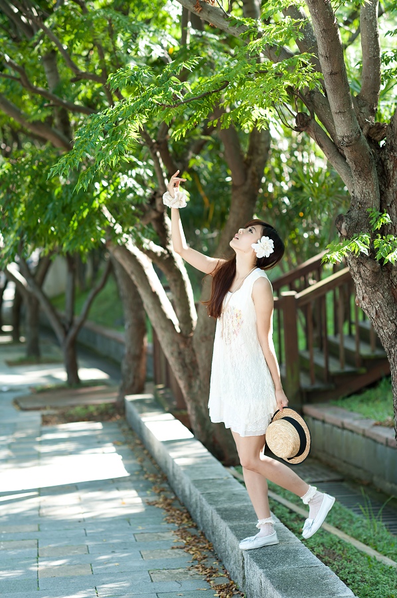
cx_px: 198
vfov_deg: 23.9
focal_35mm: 85
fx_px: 1409
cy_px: 299
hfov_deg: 16.0
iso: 200
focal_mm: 85
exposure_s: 1/200
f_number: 3.2
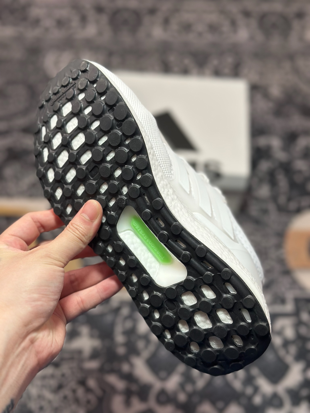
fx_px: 573
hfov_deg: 30.3
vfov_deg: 39.7
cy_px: 206
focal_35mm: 48
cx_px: 155
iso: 80
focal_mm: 6.86
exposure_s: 1/546
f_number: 1.78
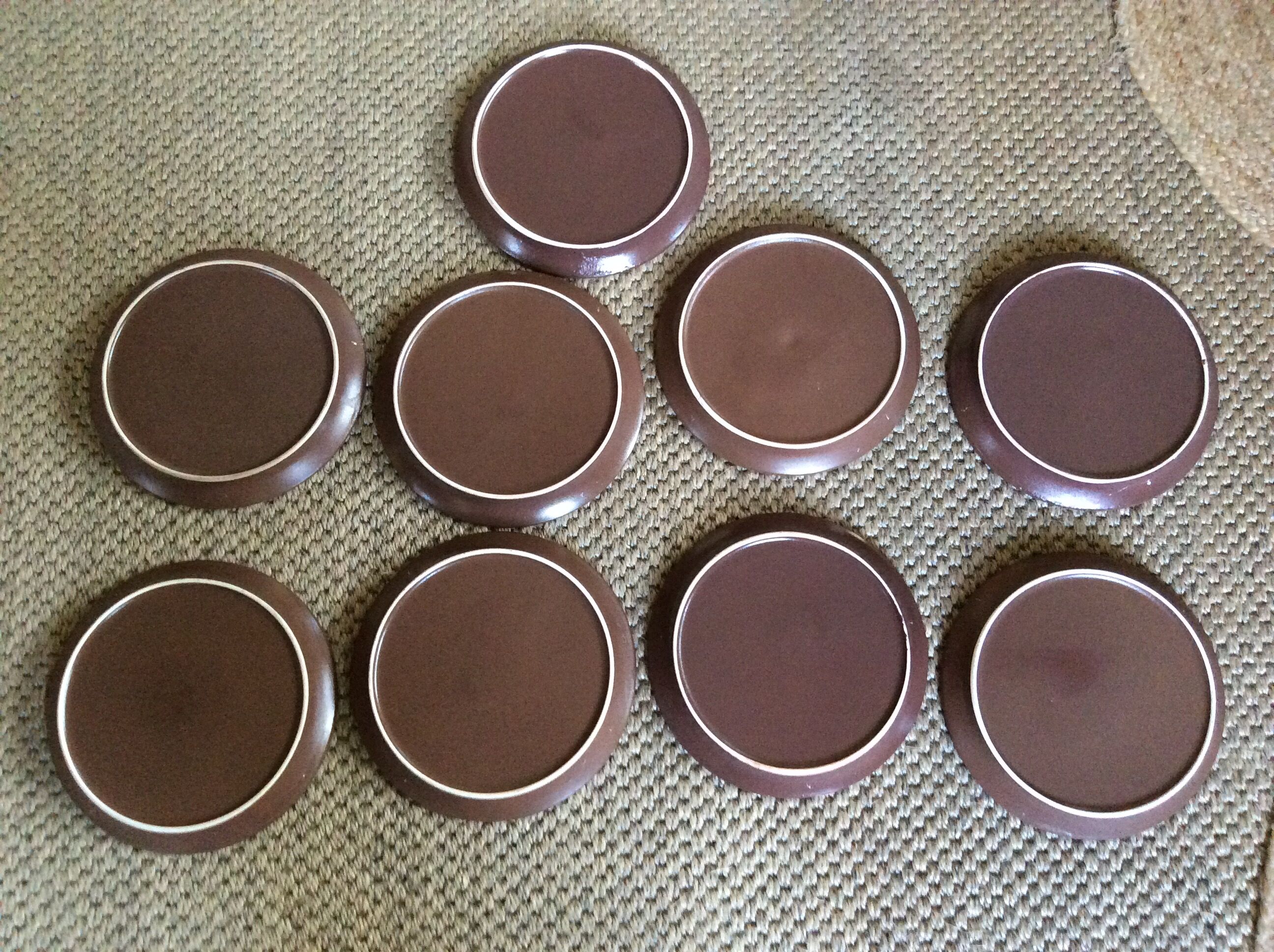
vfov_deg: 44.1
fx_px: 1176
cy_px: 476
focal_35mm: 32
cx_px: 637
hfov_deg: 56.9
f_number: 2.4
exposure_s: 1/20
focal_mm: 3.3
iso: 320
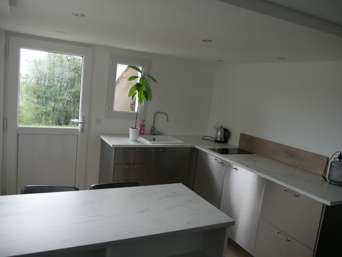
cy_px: 128
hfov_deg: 63.4
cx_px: 171
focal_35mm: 28
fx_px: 277
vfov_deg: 49.8
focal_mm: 14
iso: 200
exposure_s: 1/125
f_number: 3.5
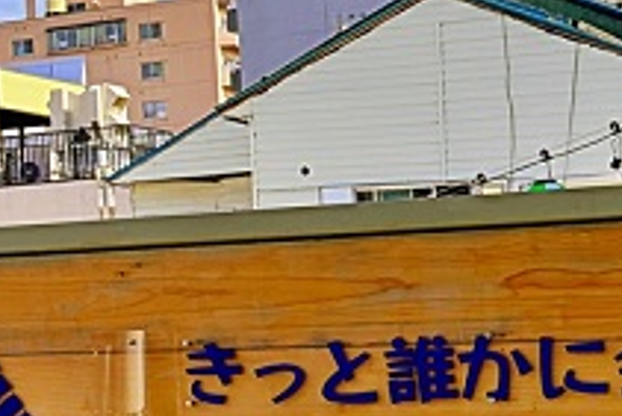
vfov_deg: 11.0
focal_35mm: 125
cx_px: -631
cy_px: 149
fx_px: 2161
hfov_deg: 13.8
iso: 100
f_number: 8
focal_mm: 22
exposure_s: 1/250
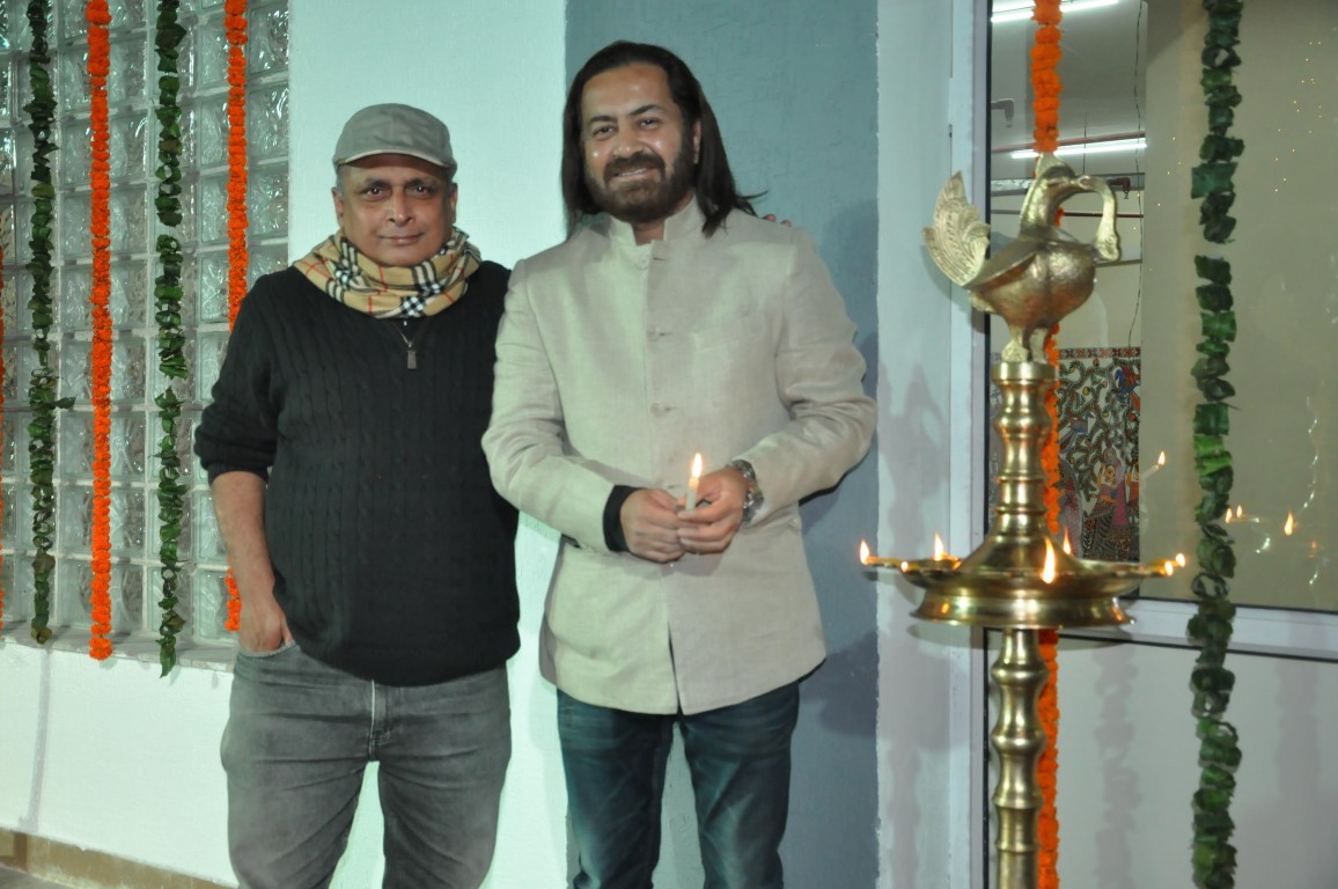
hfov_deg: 46.4
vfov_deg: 31.8
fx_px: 1559
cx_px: 669
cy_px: 444
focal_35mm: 42
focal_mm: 28
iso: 1600
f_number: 5
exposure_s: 1/100
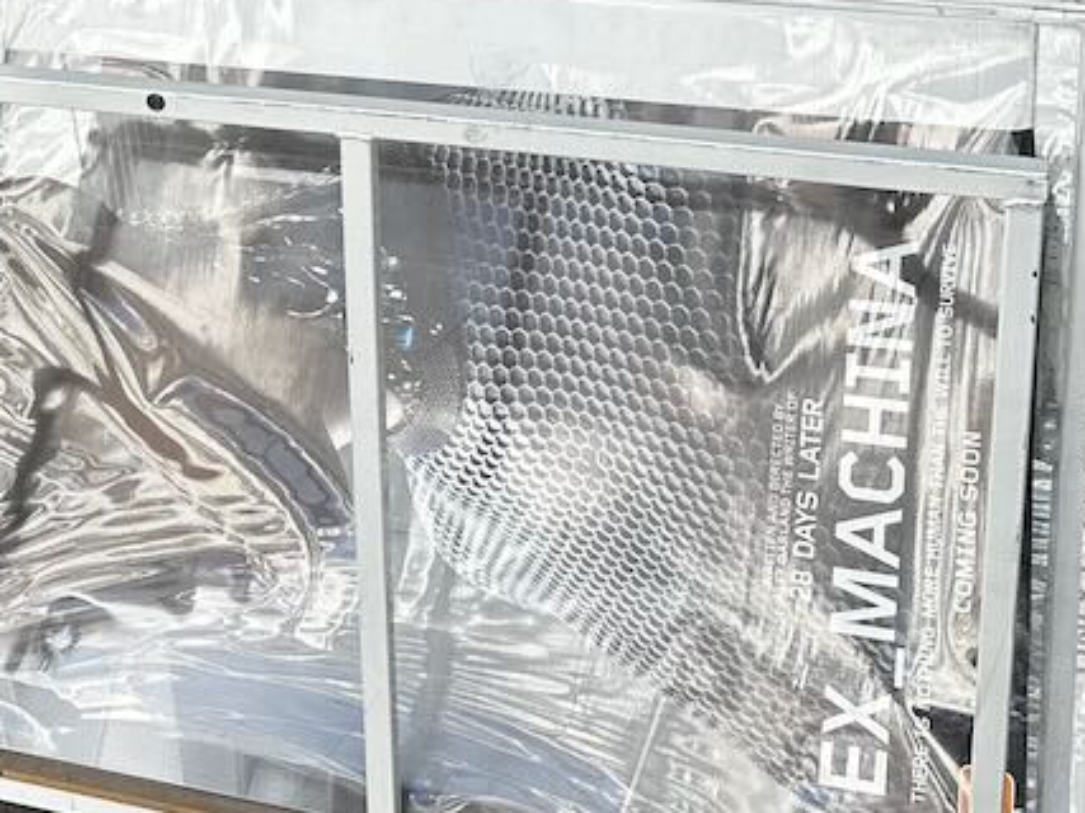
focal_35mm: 72
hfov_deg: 25.8
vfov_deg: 19.6
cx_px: 20
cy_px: -79
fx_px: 2256
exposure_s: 1/431
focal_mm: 6.86
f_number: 1.78
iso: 80
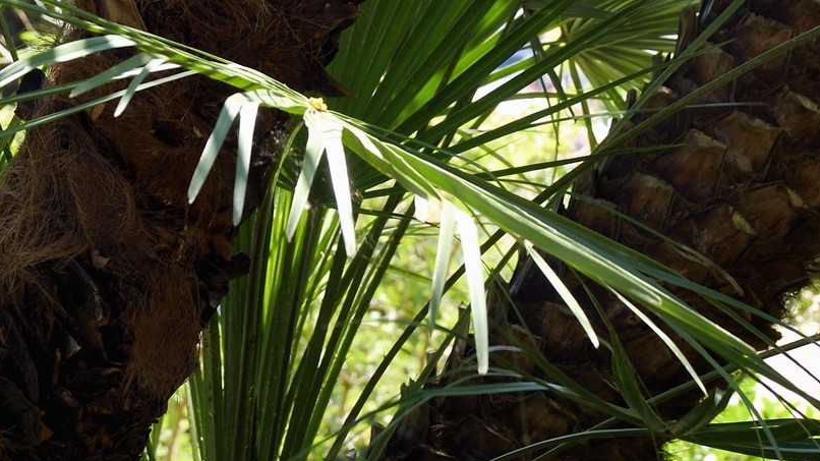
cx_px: 135
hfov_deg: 10.6
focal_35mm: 203
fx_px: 4413
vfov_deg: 5.8
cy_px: -600
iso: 200
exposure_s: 1/50
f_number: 11
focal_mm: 65
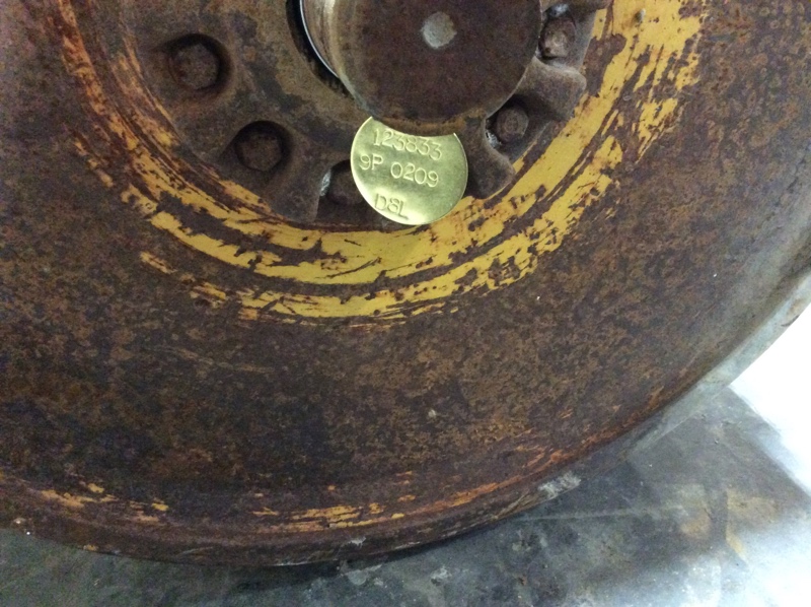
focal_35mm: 32
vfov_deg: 44.1
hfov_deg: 56.9
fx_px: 749
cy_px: 304
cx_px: 406
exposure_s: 1/15
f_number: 2.4
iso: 500
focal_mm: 3.3
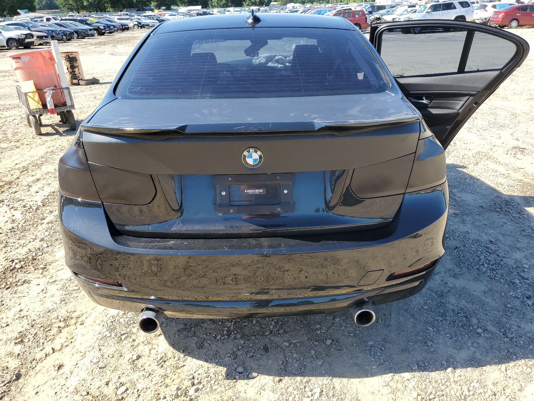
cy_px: 200
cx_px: 267
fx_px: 401
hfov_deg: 67.3
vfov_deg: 53.1
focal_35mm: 26
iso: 50
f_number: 1.5
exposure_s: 1/1000
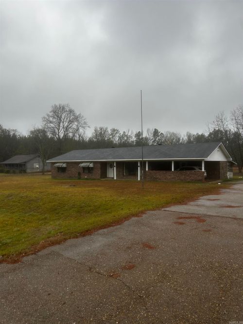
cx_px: 122
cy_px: 162
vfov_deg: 67.3
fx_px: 243
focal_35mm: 26
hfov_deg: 53.0
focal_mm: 5.7
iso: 50
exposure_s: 1/513
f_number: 1.5
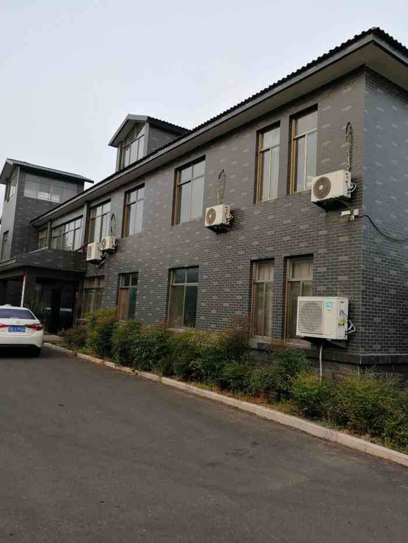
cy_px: 272
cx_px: 204
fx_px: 424
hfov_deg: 51.4
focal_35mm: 27
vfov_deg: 65.3
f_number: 2.2
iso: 50
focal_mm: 3.84
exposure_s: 1/164
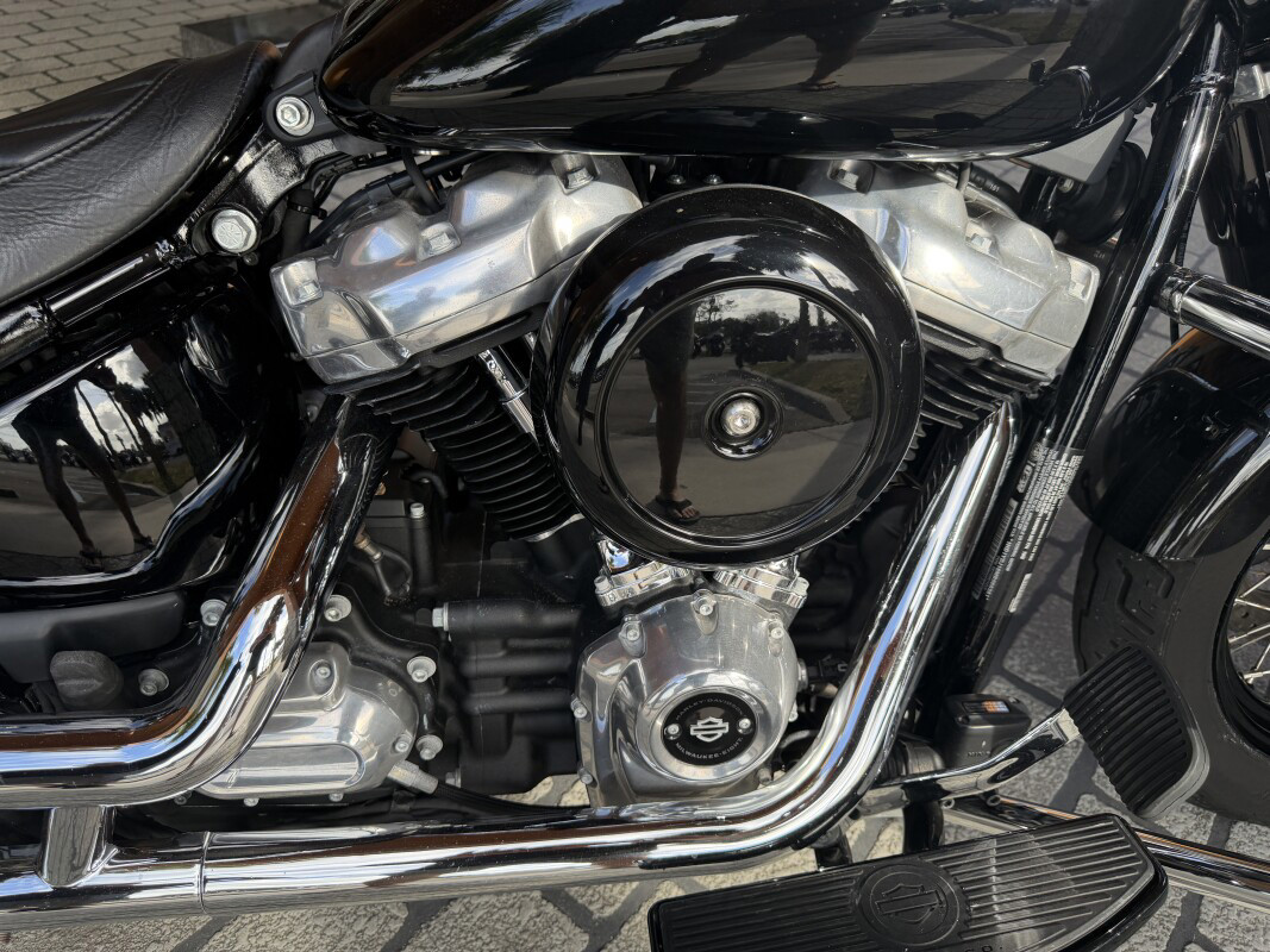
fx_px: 880
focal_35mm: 24
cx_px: 635
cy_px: 476
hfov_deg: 71.6
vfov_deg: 56.8
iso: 100
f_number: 1.78
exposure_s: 1/742
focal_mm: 6.76
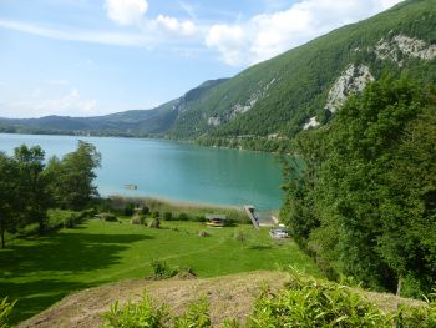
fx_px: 315
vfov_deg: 54.9
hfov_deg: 69.4
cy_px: 164
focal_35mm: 25
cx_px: 218
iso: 80
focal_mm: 4.3
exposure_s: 1/640
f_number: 3.3
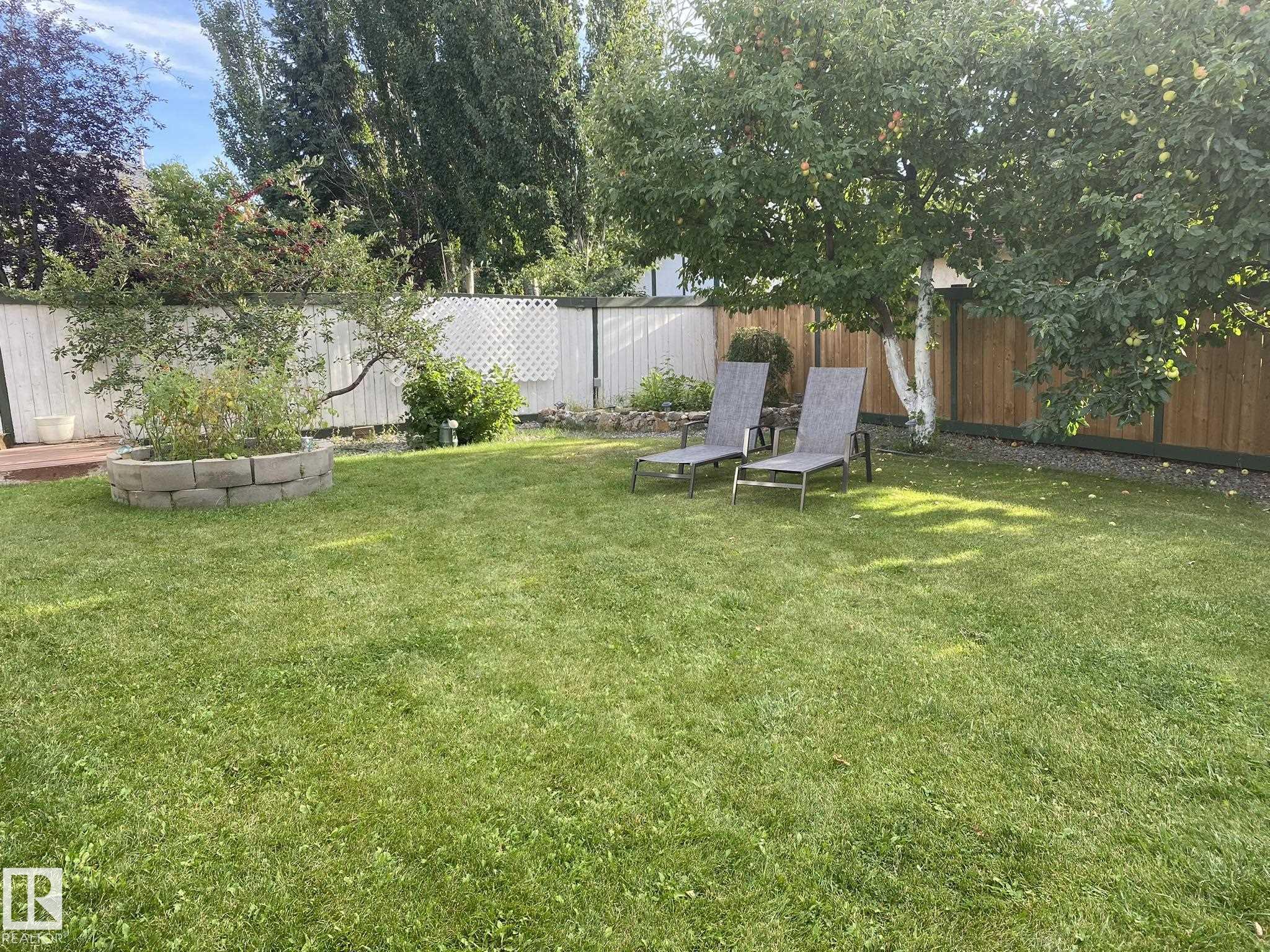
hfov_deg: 67.3
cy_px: 476
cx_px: 635
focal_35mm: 26
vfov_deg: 53.1
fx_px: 954
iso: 32
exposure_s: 1/265
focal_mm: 4.25
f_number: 1.8
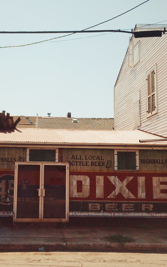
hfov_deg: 29.6
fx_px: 313
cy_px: 135
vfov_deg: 46.2
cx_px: 50
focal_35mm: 43
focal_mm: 4.12
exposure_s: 1/5128
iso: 40
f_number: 2.2
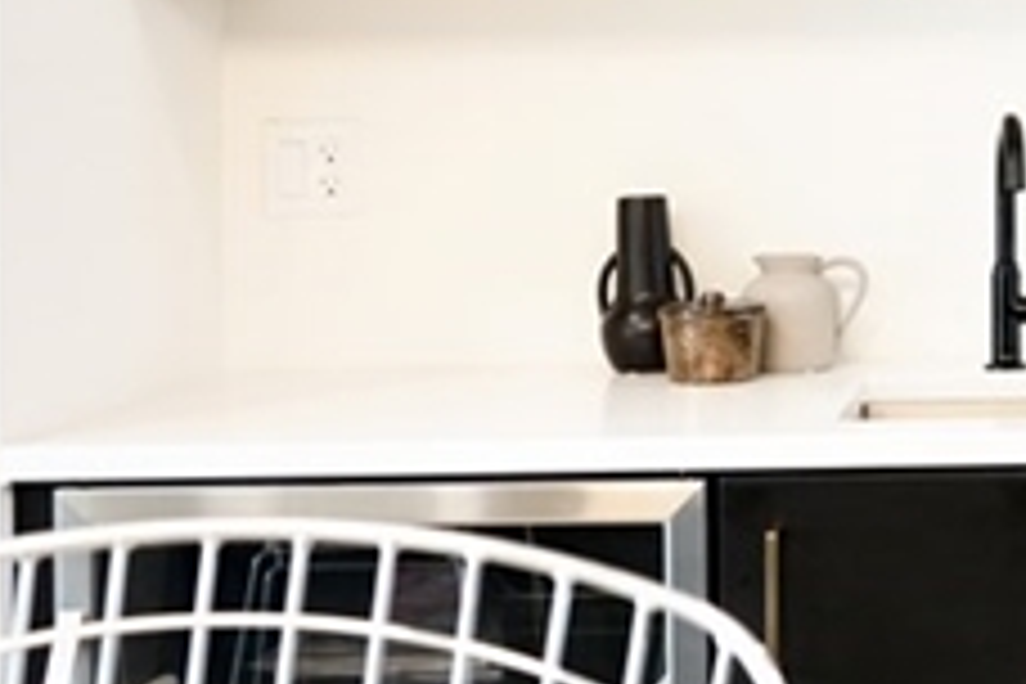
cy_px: 61
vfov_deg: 16.2
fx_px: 2365
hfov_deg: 23.2
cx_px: 1091
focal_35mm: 83
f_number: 4
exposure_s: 1/40
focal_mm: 37
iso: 1250
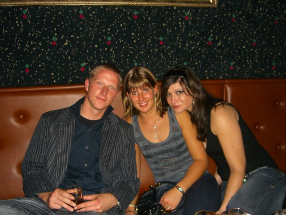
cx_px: 143
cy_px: 108
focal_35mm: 38
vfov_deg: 37.7
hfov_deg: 49.0
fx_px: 314
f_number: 2.8
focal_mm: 7.9
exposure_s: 1/60
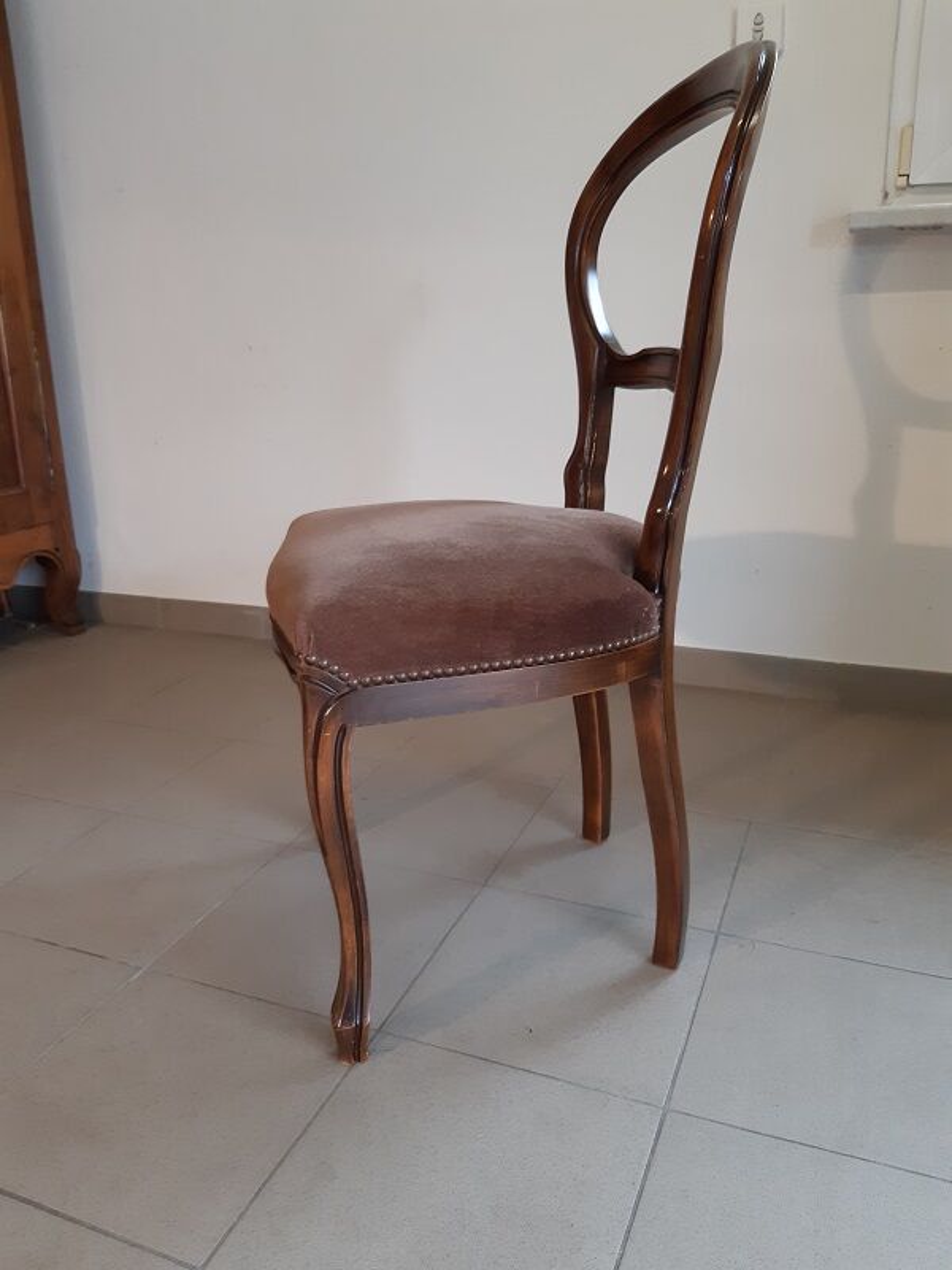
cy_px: 635
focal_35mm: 26
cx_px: 476
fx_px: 953
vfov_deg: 67.3
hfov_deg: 53.1
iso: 100
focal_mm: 3.93
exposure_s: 1/50
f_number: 1.7
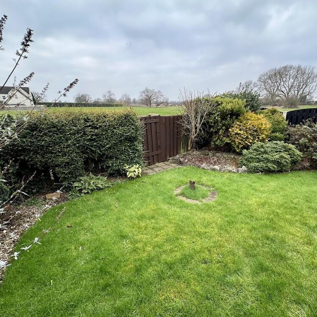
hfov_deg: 83.7
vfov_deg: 84.0
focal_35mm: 17
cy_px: 156
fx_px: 176
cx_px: 176
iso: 40
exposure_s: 1/103
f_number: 2.2
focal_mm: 2.22
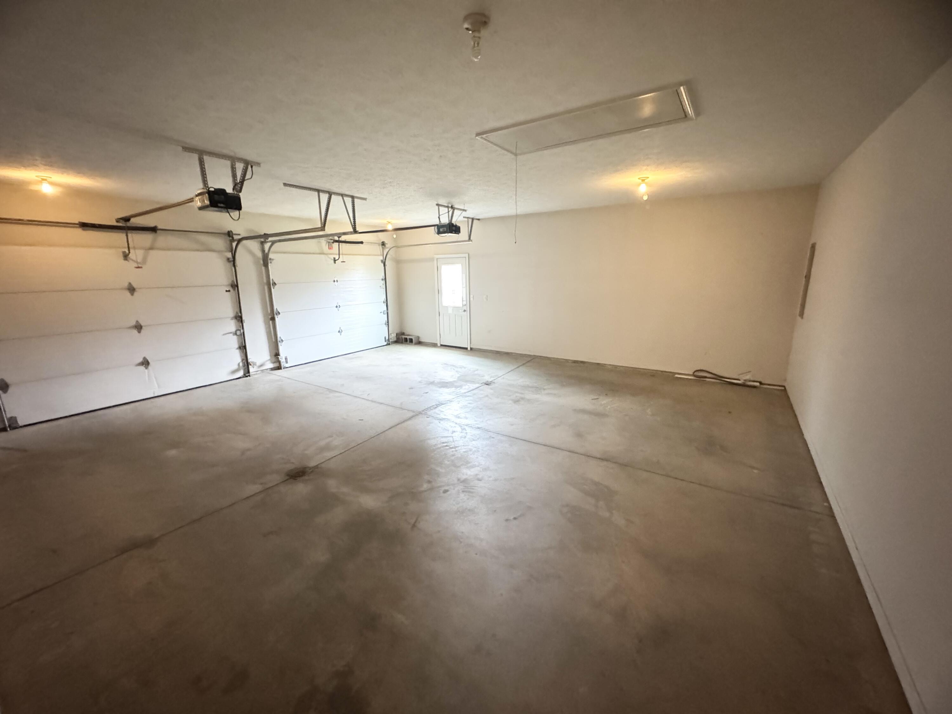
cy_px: 357
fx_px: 385
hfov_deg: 102.1
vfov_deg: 85.7
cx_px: 476
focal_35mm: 14
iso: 1600
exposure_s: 1/30
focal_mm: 2.22
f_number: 2.2
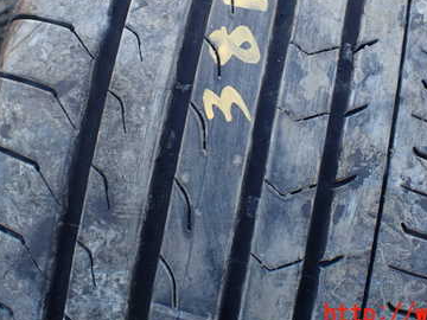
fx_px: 617
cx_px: 236
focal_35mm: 50
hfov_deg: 38.1
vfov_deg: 28.5
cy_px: 63
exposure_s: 1/125
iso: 100
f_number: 2.3
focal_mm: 5.4
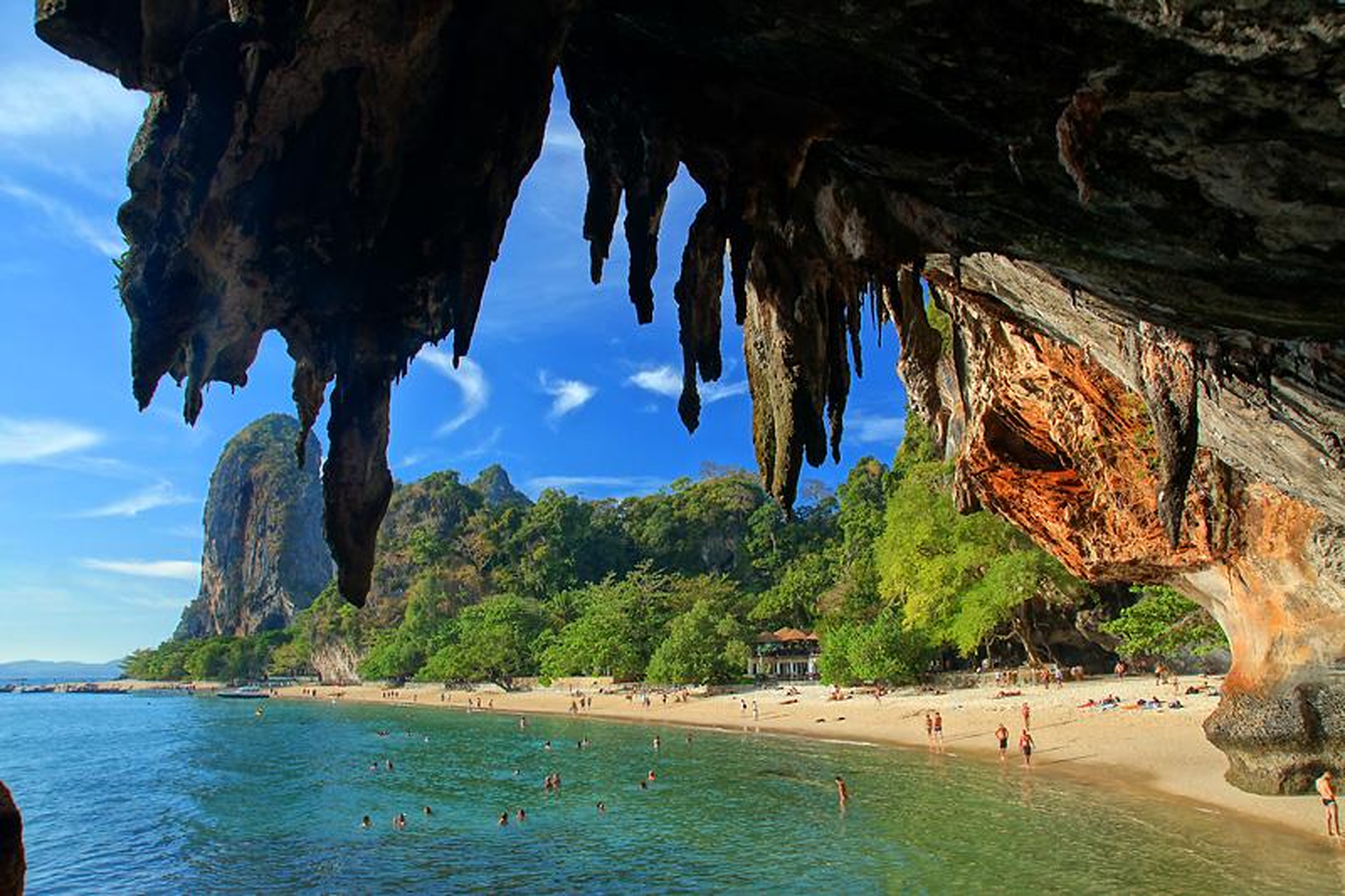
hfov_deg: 73.8
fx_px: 896
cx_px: 672
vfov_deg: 53.1
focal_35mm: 24
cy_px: 448
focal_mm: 16
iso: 200
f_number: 7.1
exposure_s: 1/80
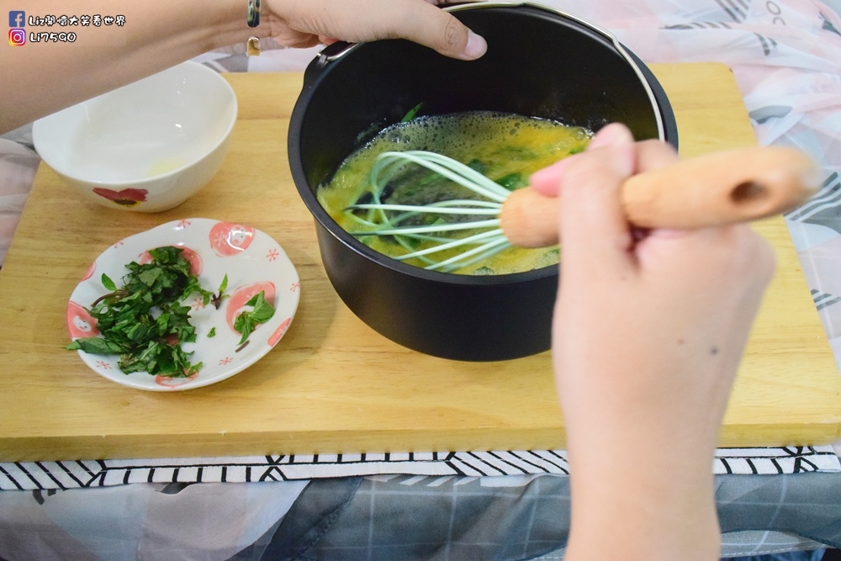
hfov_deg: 41.1
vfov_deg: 28.1
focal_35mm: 48
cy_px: 280
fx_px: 1121
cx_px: 420
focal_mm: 32
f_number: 8
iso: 8000
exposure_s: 1/250
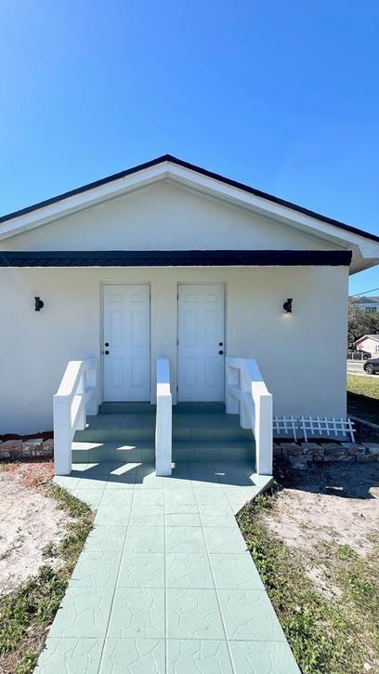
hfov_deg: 70.0
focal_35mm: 15
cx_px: 156
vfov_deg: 102.9
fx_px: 268
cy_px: 350
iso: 32
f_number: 1.8
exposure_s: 1/1248
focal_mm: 1.57
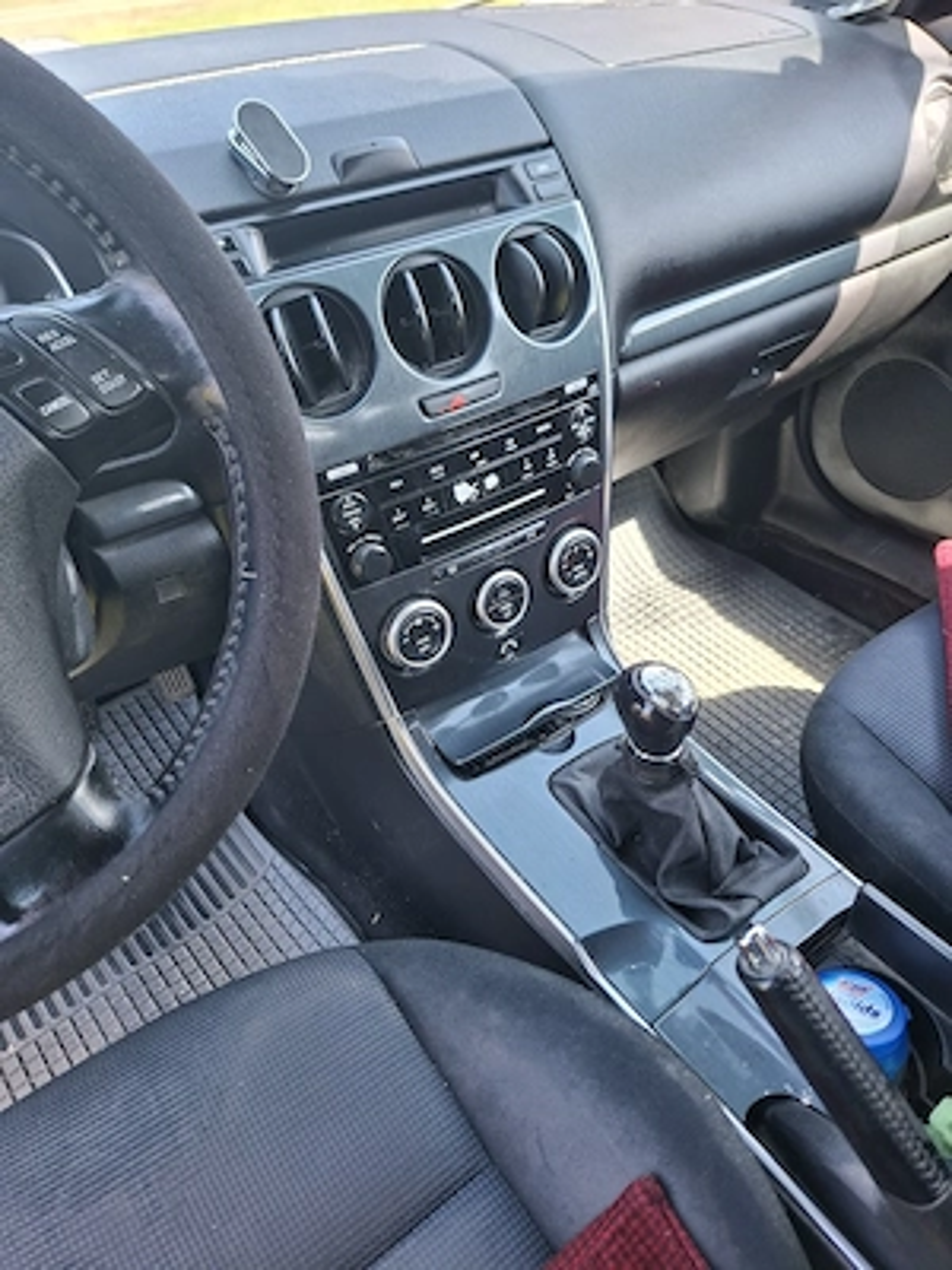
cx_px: 476
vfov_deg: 73.9
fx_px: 843
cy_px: 635
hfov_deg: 58.9
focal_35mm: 23
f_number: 1.8
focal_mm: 5.54
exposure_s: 1/100
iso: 50
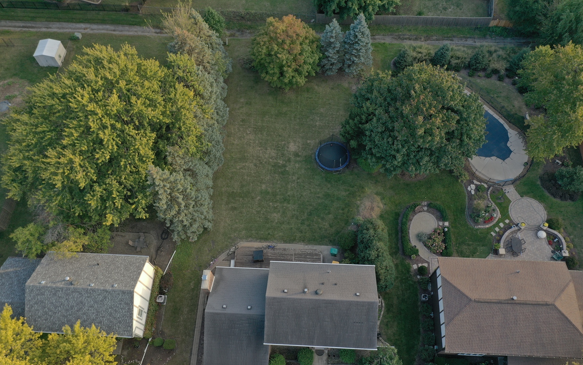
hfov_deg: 64.6
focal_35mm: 29
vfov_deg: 43.1
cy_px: 198
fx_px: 461
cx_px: 294
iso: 100
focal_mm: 10.26
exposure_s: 1/100
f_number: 4.5
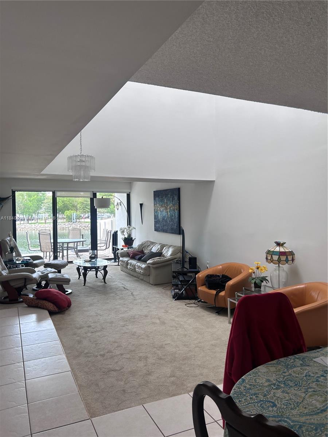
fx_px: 328
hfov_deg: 53.1
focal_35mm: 26
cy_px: 218
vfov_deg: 67.3
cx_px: 164
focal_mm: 5.7
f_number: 1.5
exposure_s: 1/195
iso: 40
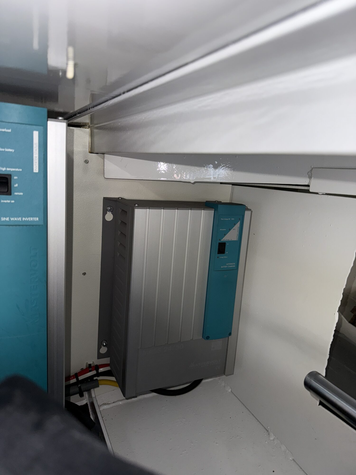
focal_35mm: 24
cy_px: 238
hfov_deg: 56.8
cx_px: 178
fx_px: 329
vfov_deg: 71.6
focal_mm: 6.76
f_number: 1.78
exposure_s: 1/8
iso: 50
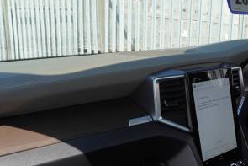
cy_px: 136
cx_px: 240
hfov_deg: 35.1
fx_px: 358
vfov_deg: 25.5
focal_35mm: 52
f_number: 5.6
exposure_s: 1/640
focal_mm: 16
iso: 800
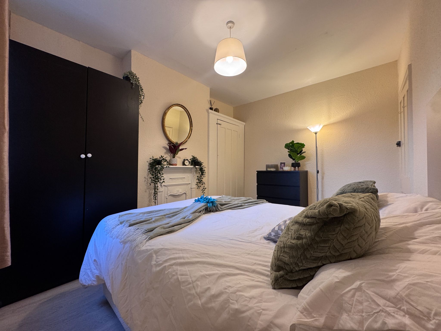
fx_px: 178
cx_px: 220
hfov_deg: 102.1
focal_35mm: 14
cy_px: 166
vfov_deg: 85.7
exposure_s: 1/50
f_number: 2.2
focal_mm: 2.22
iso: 200
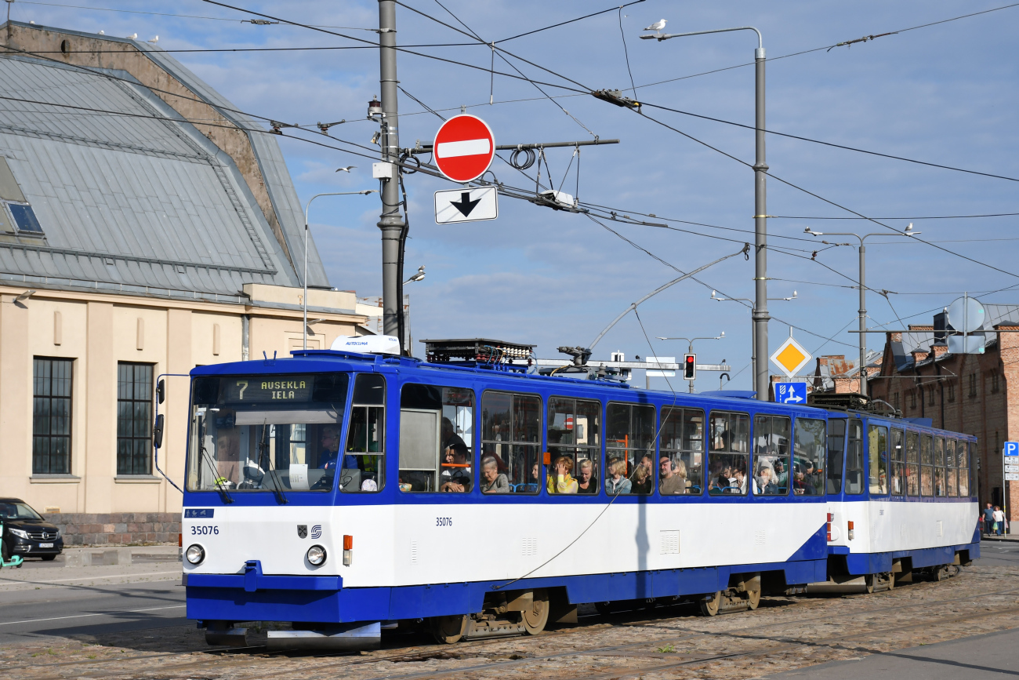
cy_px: 340
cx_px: 510
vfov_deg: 18.2
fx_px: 2123
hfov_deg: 27.0
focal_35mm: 75
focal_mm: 50
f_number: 5.6
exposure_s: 1/1667
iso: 200
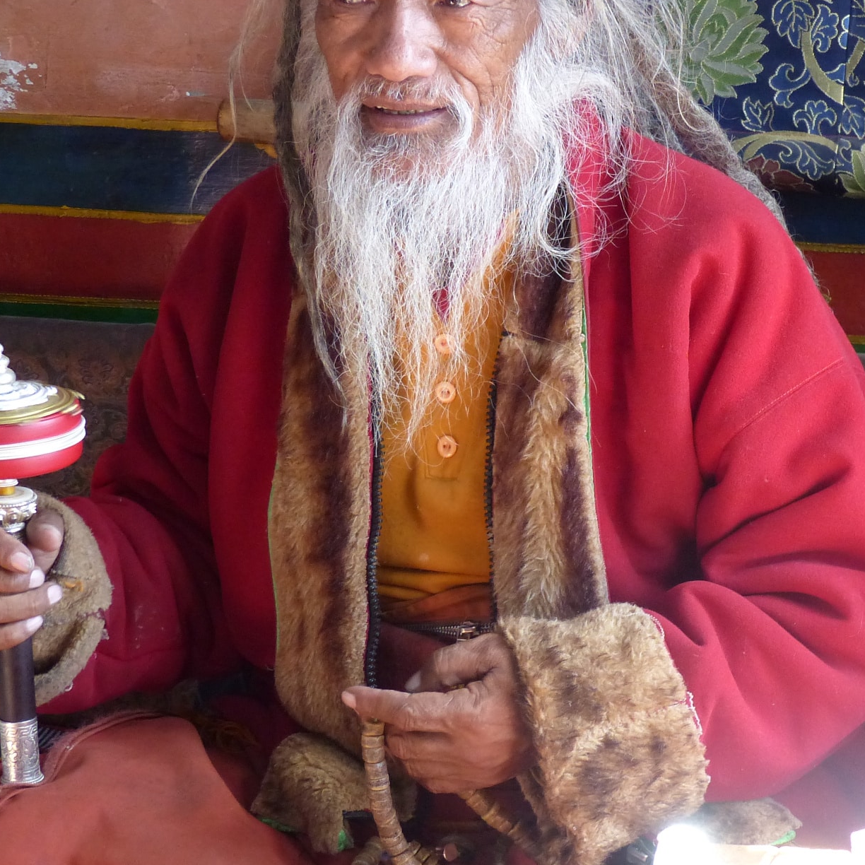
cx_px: 635
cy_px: 382
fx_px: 3675
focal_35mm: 130
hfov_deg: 13.4
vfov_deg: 13.4
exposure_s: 1/60
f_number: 2.8
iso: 320
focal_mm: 13.5
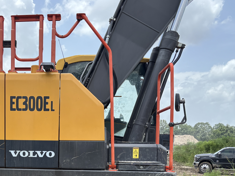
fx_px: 353
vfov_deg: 26.7
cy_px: 169
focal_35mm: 52
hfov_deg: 35.4
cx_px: 40
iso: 50
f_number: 1.6
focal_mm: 5.96
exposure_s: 1/1328
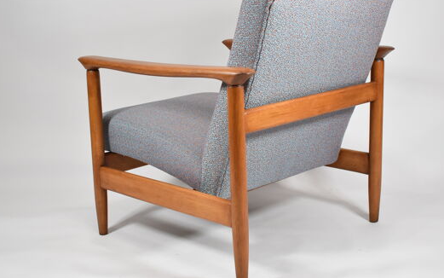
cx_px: 218
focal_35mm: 55
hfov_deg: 37.1
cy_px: 131
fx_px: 661
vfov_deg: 23.7
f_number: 4.2
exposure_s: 1/125
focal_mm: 31
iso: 1100
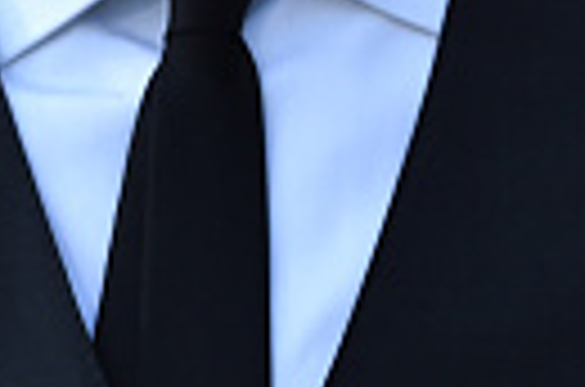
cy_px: -295
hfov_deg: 1.1
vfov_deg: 0.7
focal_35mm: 1827
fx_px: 29616
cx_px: 657
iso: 1250
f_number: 4
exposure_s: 1/1000
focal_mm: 400
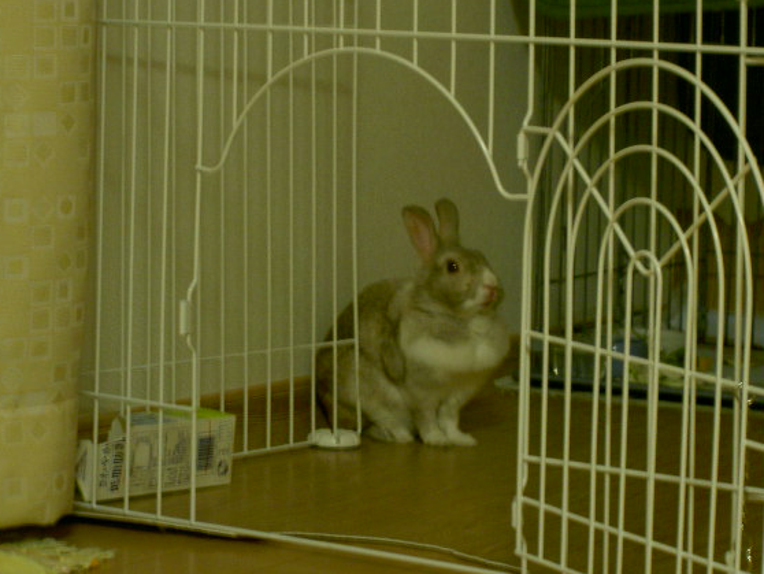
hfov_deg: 14.8
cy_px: 312
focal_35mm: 133
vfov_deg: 11.2
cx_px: 396
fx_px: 2937
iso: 100
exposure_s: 1/8
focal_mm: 24
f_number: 4.9
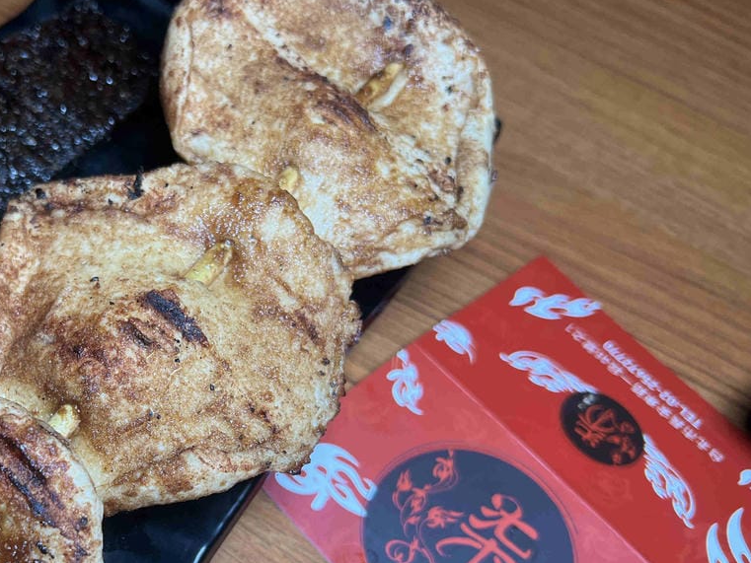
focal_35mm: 41
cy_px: 393
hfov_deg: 43.8
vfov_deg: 34.7
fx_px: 890
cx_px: 161
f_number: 1.5
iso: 50
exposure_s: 1/120
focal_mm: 5.7
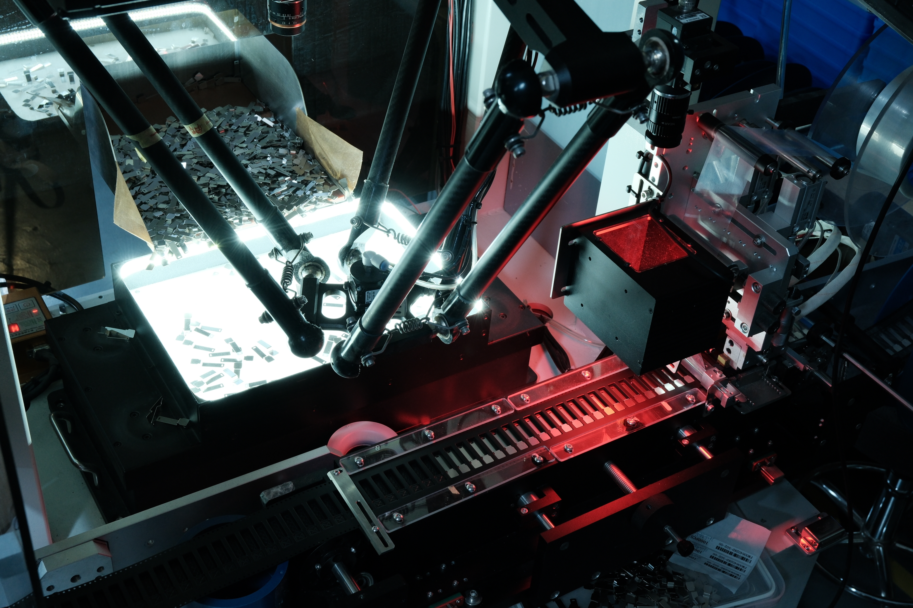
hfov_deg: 44.5
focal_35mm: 44
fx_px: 1116
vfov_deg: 30.5
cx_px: 456
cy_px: 304
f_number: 9
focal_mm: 29.6
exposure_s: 1/20
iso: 800
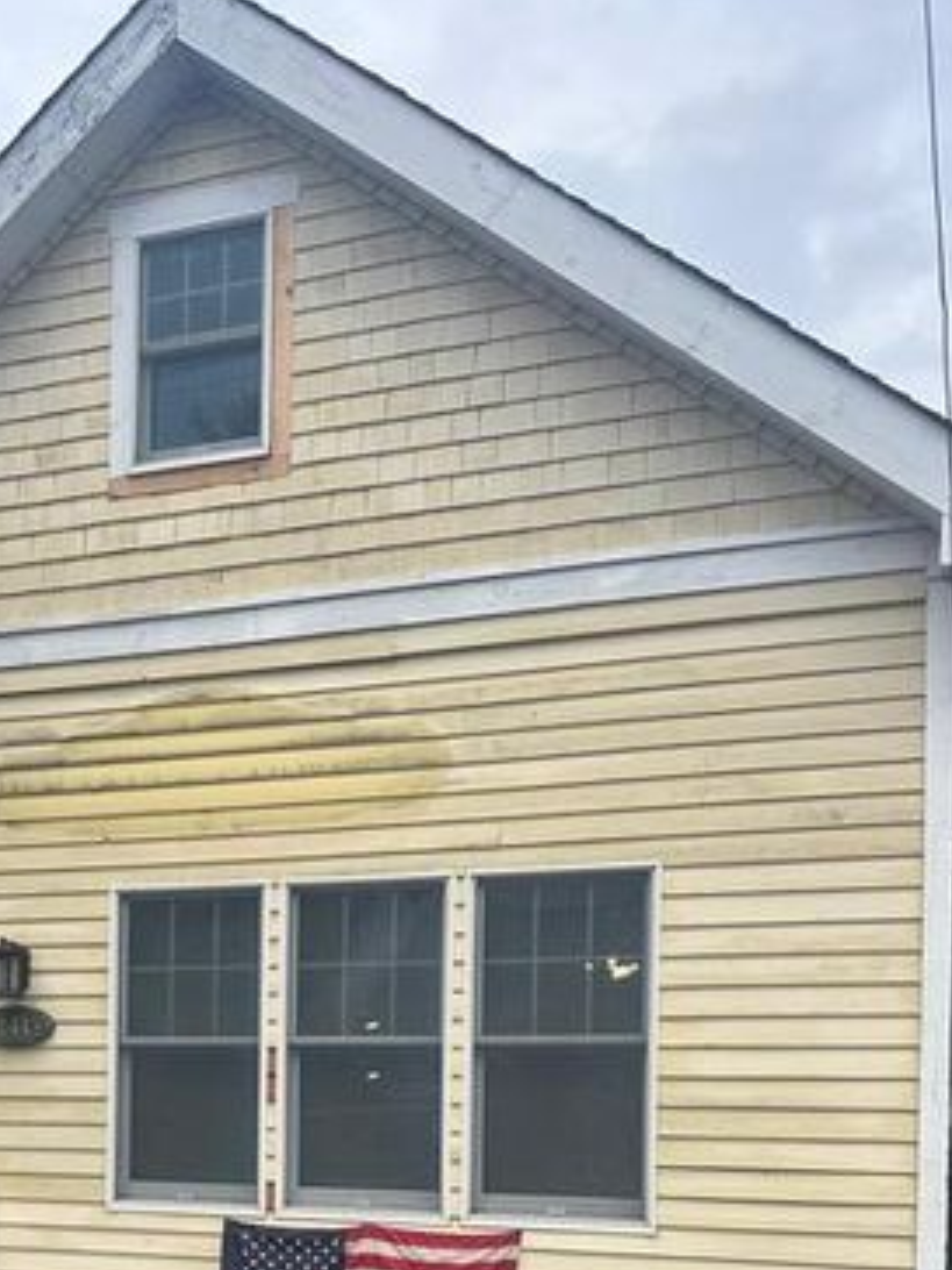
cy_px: 1090
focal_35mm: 44
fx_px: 1613
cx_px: 181
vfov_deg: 40.4
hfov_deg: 31.9
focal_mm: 6.86
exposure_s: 1/767
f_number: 1.78
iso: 80
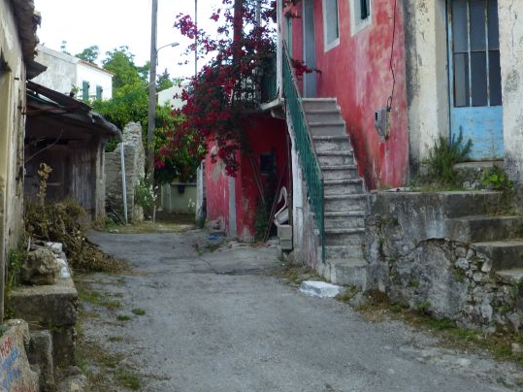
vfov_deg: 31.1
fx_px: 695
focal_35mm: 46
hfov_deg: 41.2
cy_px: 115
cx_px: 242
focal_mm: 5.4
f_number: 4
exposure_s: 1/160
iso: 100
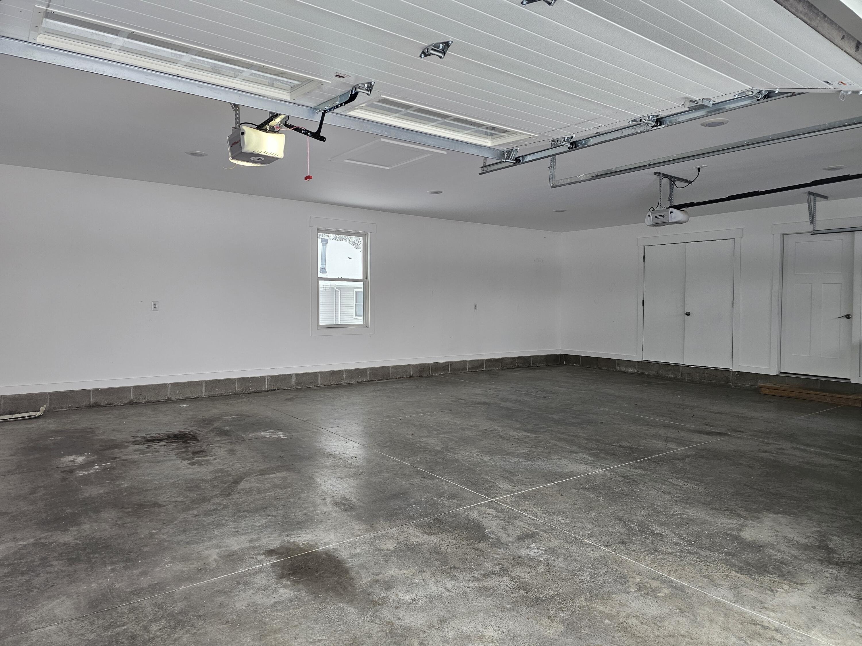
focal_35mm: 23
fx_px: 573
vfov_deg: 58.9
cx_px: 431
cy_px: 323
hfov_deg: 73.9
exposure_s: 1/180
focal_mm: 6.3
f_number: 1.7
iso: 125
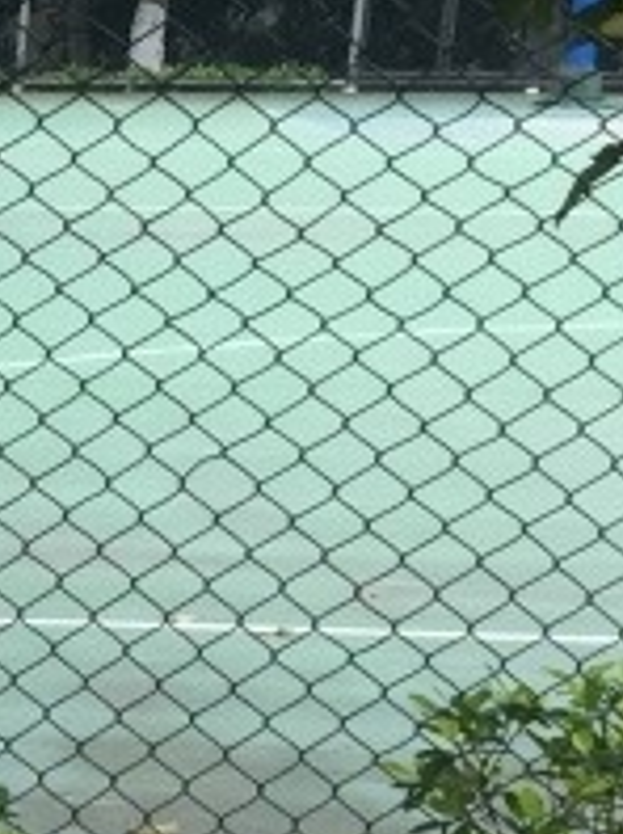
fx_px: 4233
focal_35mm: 176
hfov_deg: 7.5
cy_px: 1200
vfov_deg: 10.9
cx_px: -1212
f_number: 2.2
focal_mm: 4.15
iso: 32
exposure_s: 1/391
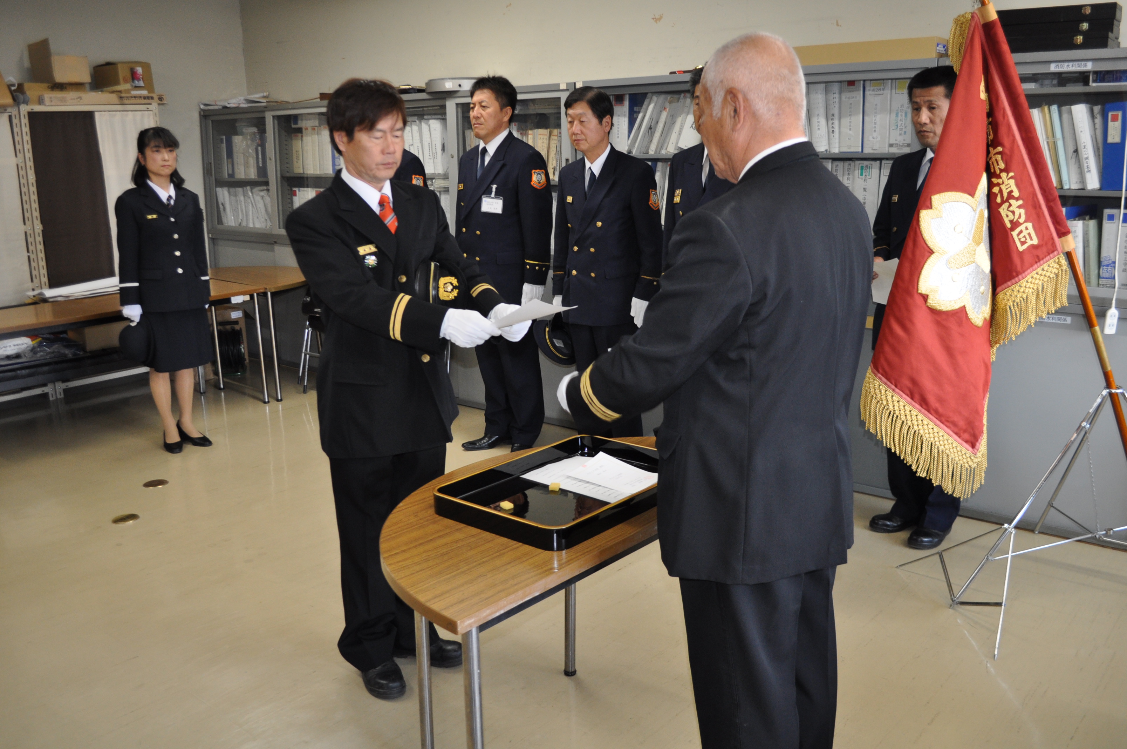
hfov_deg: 62.0
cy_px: 374
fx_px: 938
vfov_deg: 43.5
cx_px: 564
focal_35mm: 30
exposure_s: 1/125
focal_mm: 20
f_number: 3.8
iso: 720
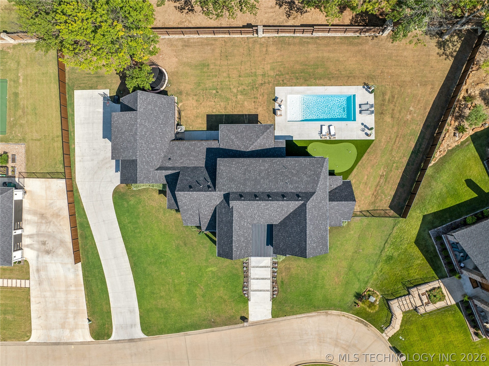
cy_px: 183
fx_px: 339
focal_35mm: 24
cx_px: 244
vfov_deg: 56.8
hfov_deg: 71.6
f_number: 2.8
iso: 120
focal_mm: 12.3
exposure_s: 1/2000
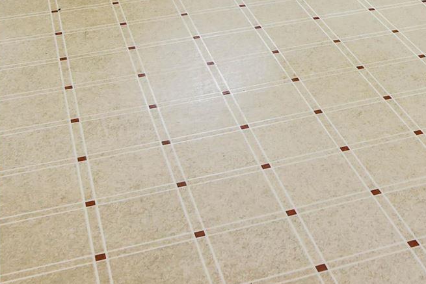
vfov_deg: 15.0
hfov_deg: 26.1
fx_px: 887
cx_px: 390
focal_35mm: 75
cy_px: -274
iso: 100
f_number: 8
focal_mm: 16
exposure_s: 1/30
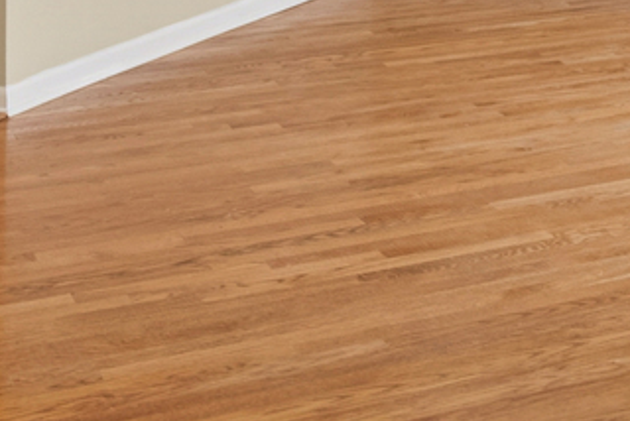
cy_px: -283
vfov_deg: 13.8
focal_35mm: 91
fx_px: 1594
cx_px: 650
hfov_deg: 21.5
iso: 320
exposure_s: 1/8
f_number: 8
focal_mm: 12
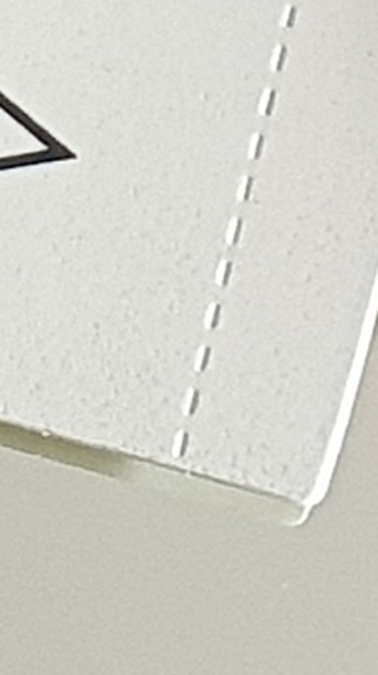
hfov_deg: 7.3
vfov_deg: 10.3
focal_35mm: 166
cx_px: 373
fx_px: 2964
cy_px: -1197
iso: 320
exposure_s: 1/40
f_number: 2.4
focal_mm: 4.3
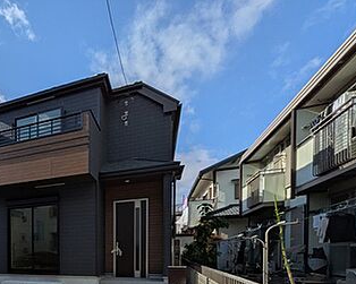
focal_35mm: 27
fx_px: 284
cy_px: 262
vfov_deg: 47.1
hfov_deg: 53.4
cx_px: 17
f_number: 2.2
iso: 47
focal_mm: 1.83
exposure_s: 1/4016
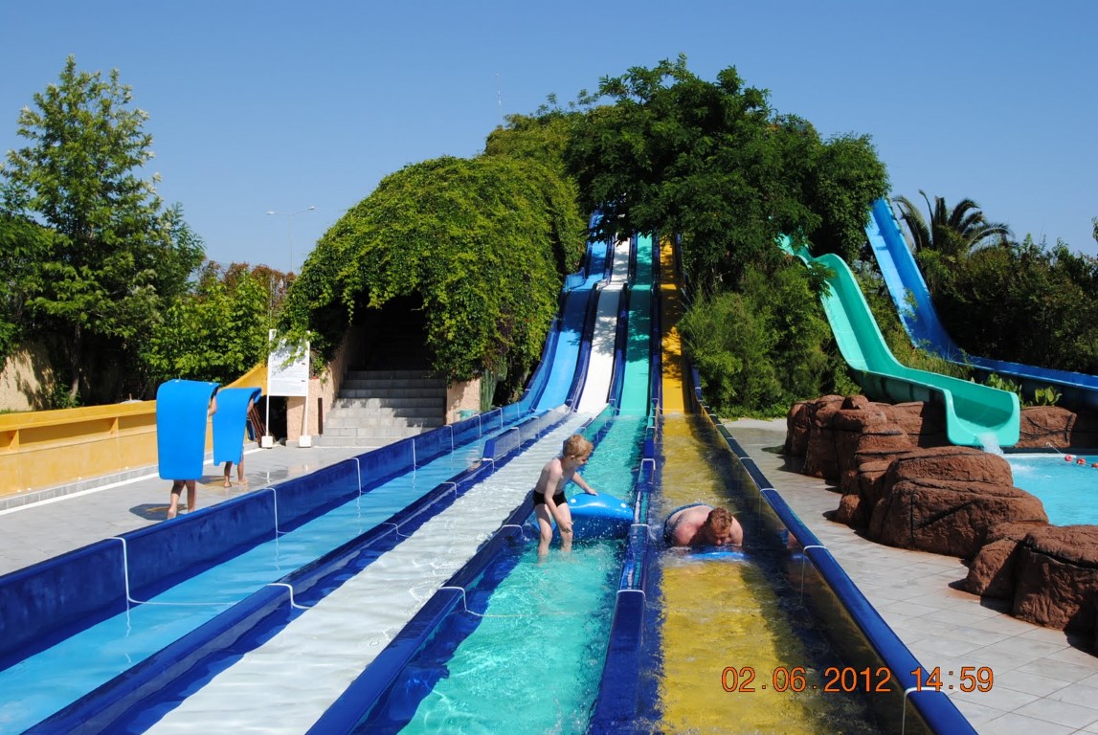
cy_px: 368
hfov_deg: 53.1
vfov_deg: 37.0
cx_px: 549
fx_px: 1099
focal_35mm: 36
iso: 100
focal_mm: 24
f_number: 8
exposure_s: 1/250
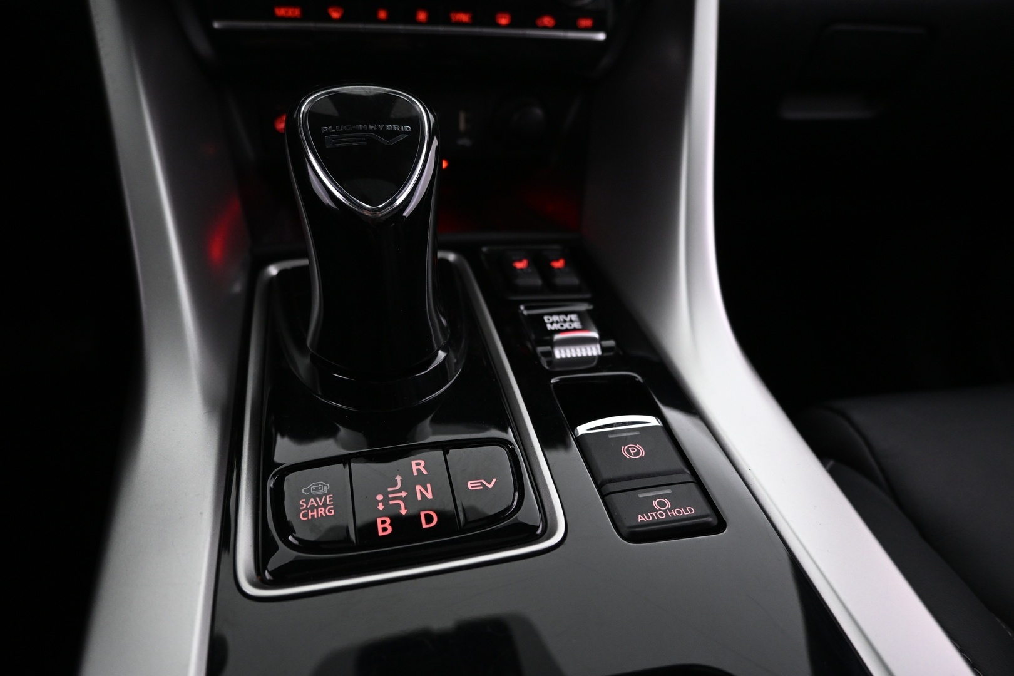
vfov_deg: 53.1
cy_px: 338
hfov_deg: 73.7
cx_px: 507
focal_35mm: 24
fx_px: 676
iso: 1100
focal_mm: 16
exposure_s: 1/25
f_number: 3.5
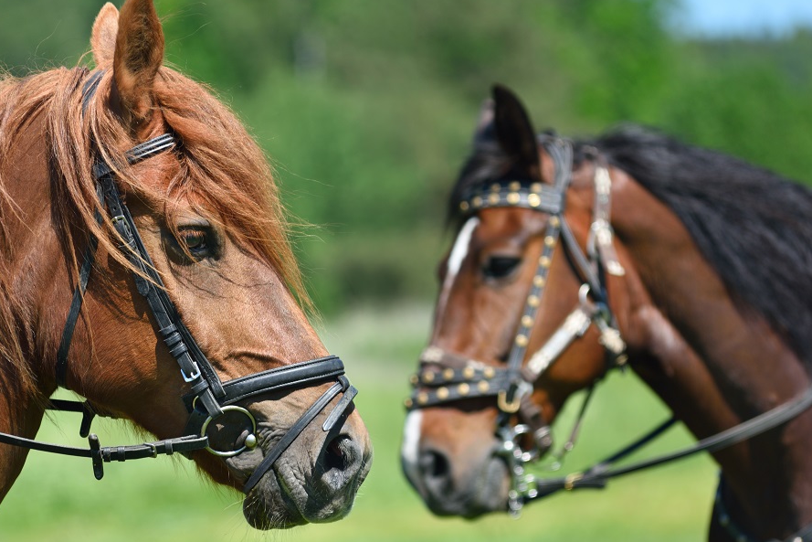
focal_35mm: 270
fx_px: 6091
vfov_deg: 5.1
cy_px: 325
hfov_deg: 7.6
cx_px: 294
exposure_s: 1/500
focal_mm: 200
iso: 100
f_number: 5
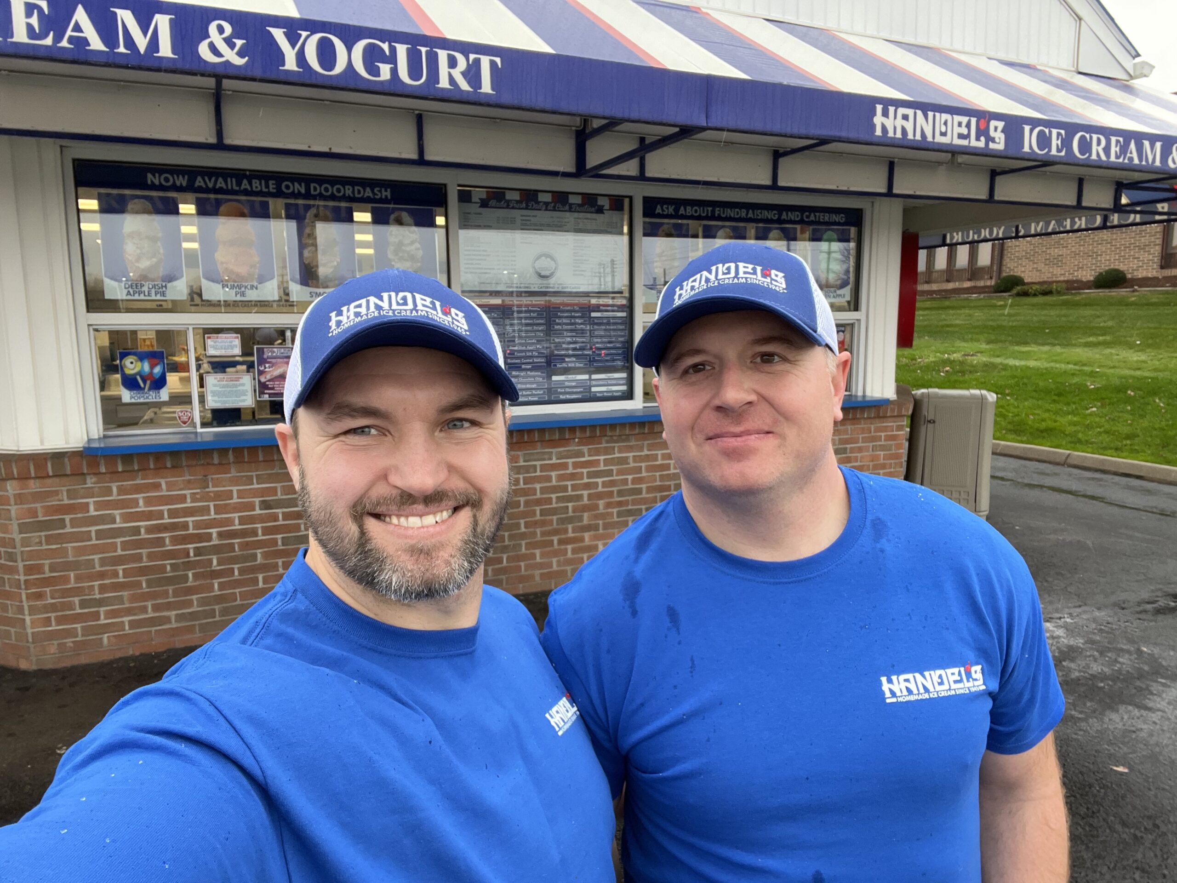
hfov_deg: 73.9
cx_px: 588
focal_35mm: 23
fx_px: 782
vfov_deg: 58.9
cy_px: 442
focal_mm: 2.71
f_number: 2.2
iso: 80
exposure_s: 1/121
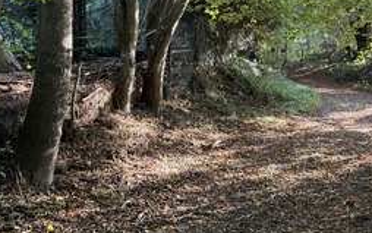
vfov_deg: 25.7
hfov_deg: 38.6
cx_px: 302
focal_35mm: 50
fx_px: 507
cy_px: 70
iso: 320
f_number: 1.78
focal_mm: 6.76
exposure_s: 1/60
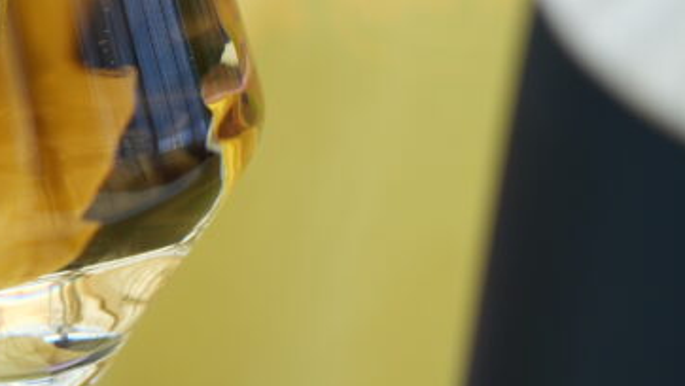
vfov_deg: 3.9
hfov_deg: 6.9
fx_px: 5651
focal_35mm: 311
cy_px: 55
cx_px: 68
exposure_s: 1/160
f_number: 4
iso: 200
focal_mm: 105
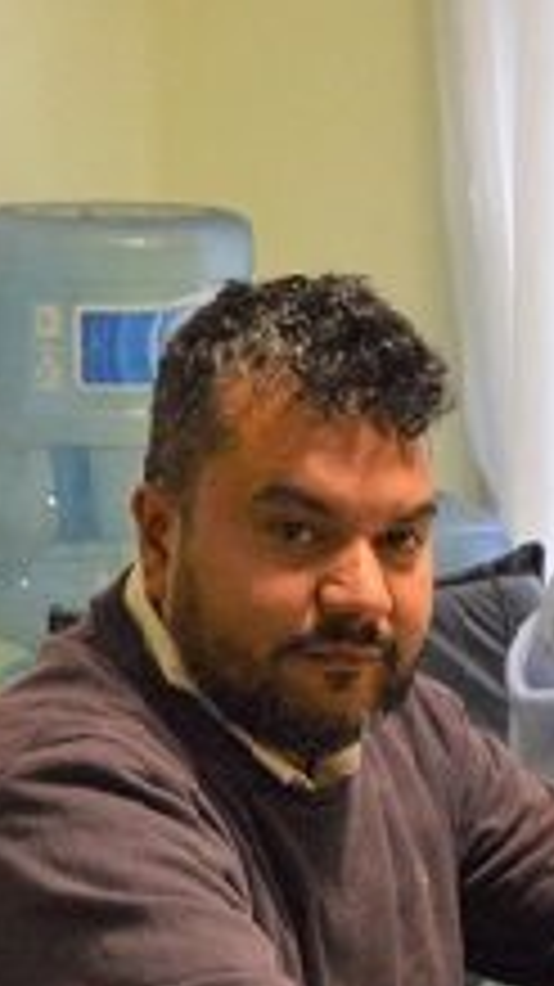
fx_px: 3425
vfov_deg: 16.1
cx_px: 1401
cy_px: 968
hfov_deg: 8.4
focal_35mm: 131
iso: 400
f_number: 4
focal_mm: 22
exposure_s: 1/60
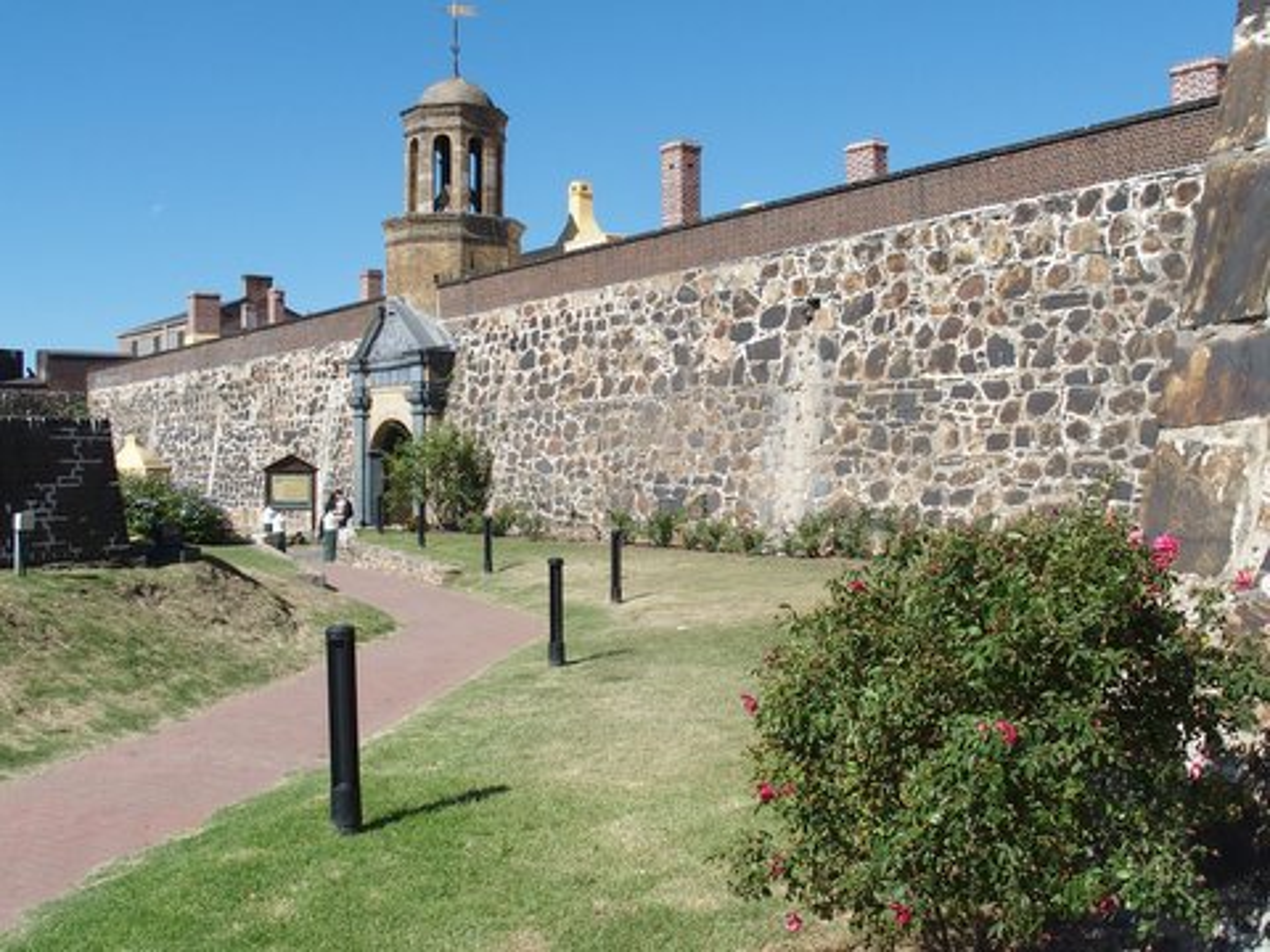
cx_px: 635
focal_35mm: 28
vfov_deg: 49.7
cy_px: 476
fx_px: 1027
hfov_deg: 63.4
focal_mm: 6
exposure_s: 1/800
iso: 100
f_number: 4.5
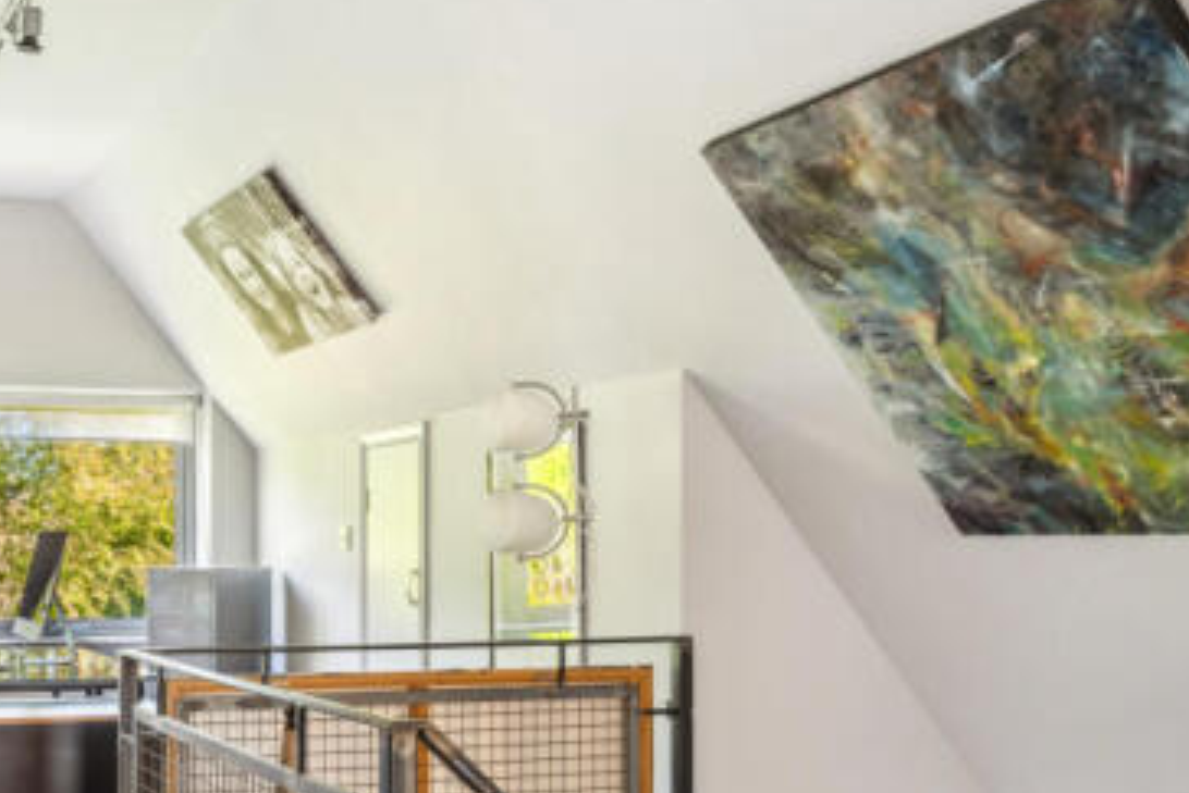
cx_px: 181
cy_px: 534
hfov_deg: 41.1
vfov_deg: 29.7
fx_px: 1487
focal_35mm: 45
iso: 640
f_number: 6.3
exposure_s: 1/80
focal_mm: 25
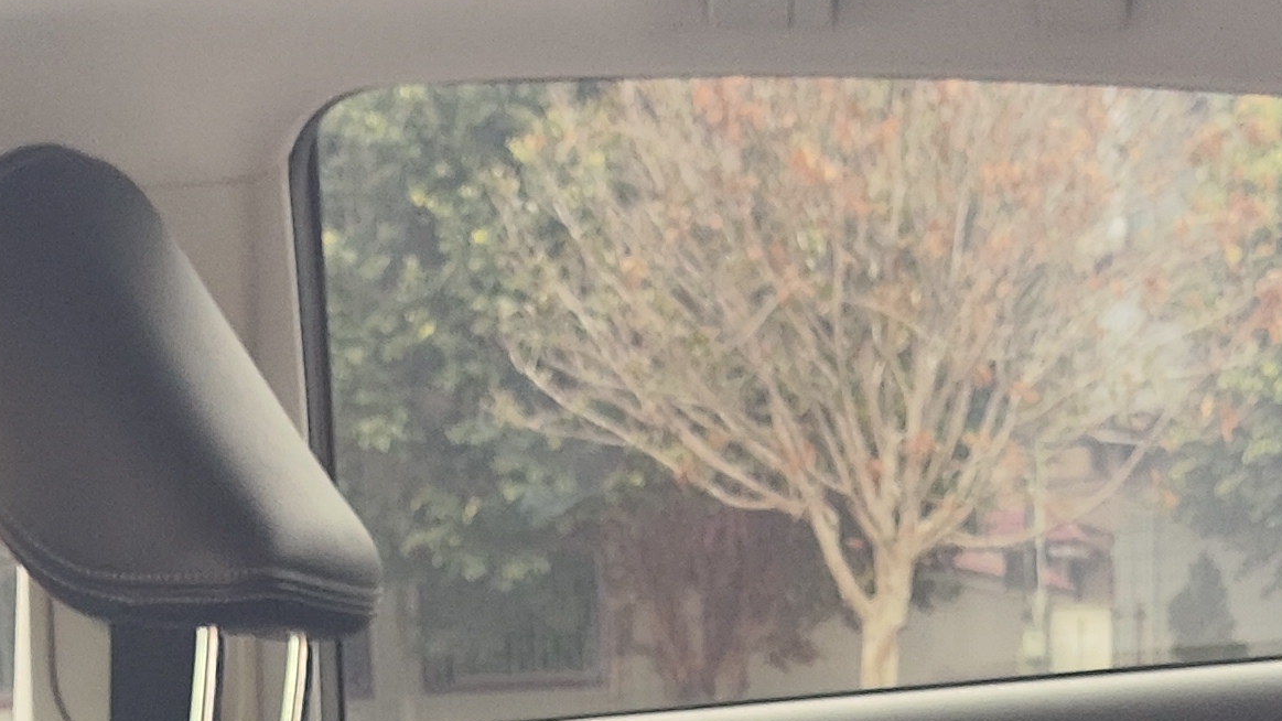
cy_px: 1688
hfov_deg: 20.6
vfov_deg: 10.2
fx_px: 3535
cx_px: 635
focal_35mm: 104
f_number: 1.8
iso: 111
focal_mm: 4.68
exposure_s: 1/30
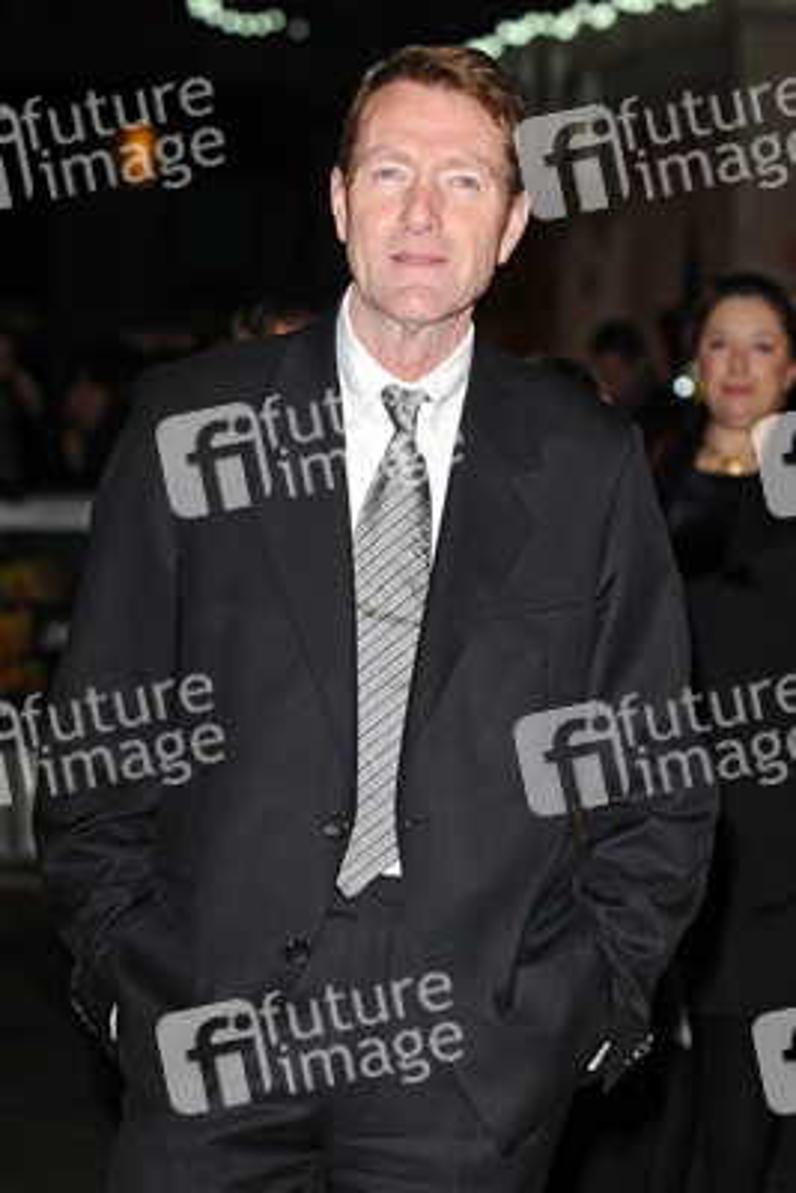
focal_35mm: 138
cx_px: 398
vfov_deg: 14.9
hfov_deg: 9.9
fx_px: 4573
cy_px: 596
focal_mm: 92
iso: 320
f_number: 4.5
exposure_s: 1/200
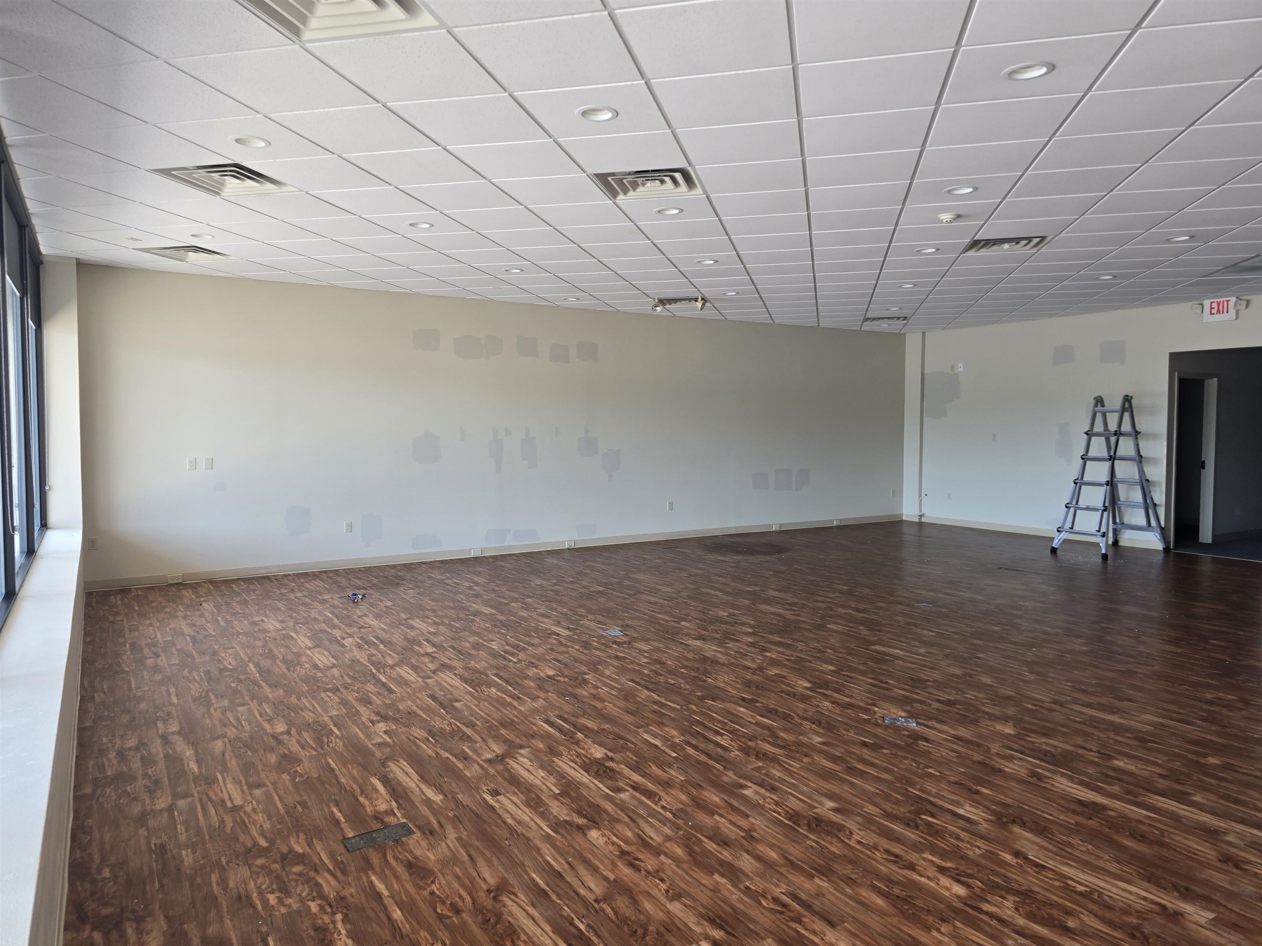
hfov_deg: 73.9
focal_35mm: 23
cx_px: 631
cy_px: 473
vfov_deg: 58.9
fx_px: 839
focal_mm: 6.3
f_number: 1.7
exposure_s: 1/180
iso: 64
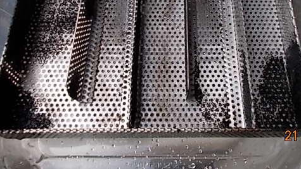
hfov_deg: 46.3
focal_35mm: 44
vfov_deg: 26.3
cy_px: 20
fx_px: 351
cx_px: 172
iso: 80
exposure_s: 1/80
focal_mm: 5.3
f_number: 3.4
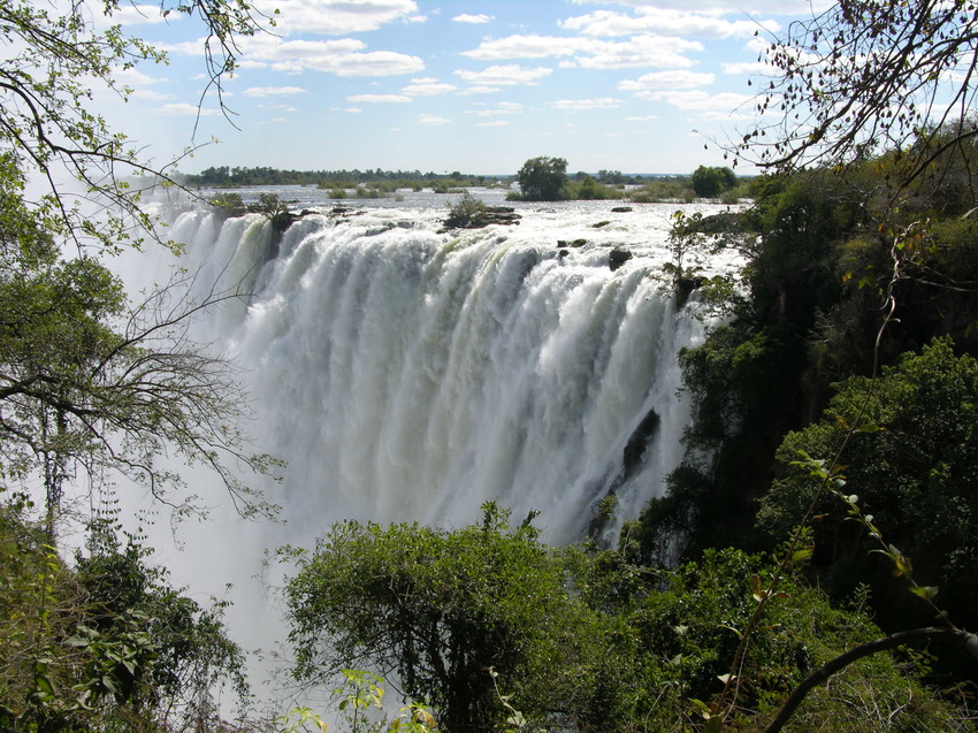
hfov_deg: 52.6
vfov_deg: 40.7
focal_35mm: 35
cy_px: 366
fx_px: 989
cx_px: 489
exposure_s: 1/232
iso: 50
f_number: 7.1
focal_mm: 8.9
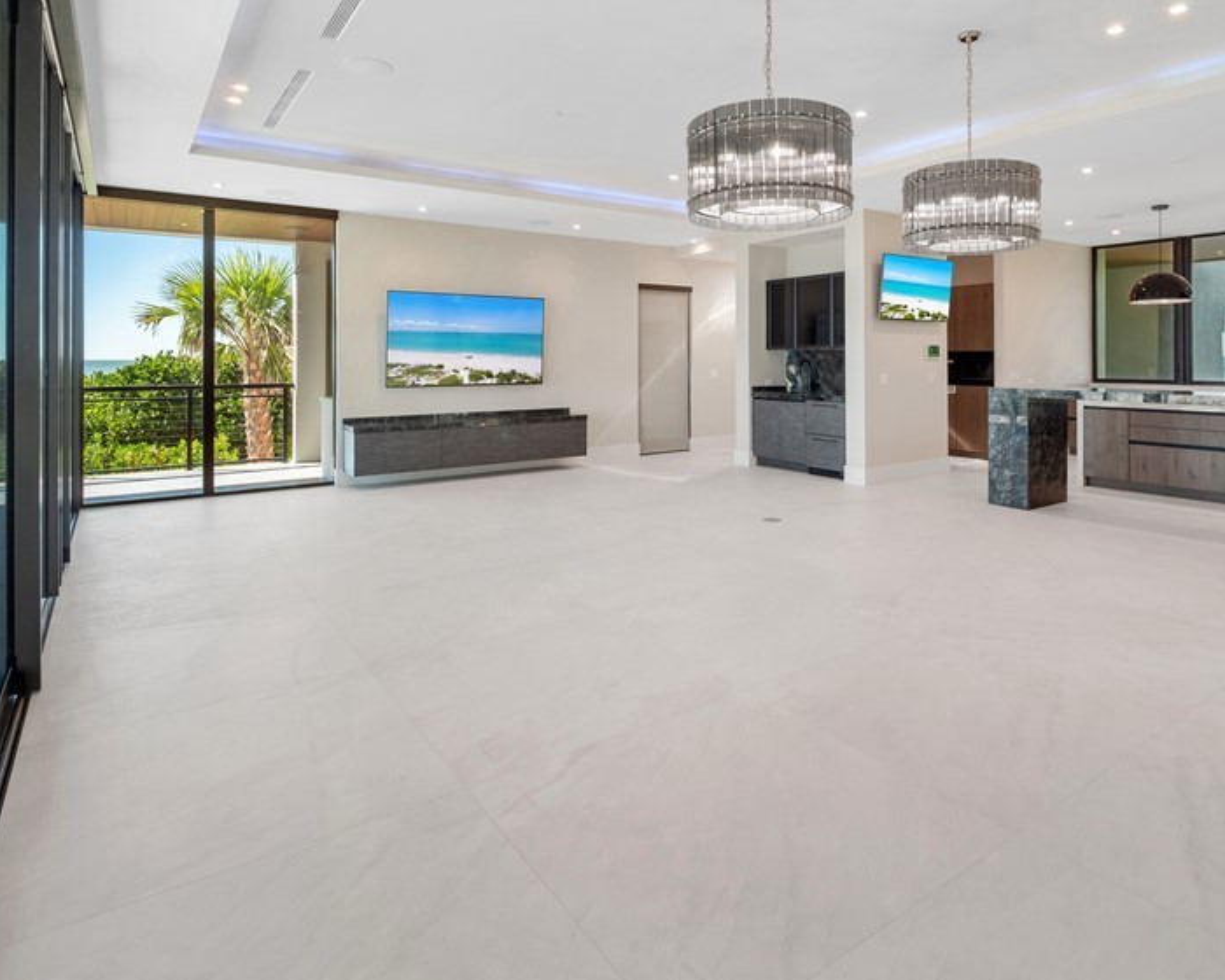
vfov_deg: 67.0
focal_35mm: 20
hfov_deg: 80.0
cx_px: 695
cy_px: 362
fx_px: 725
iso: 200
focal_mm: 7
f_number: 7.1
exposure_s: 1/15
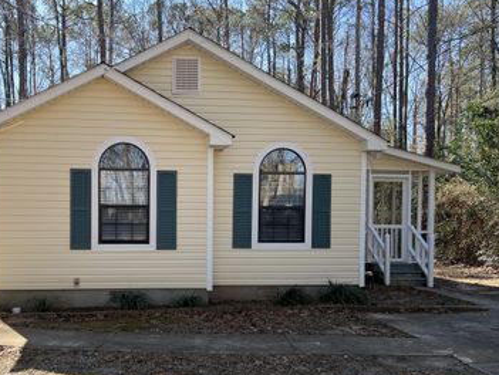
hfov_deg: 49.2
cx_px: 163
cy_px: 225
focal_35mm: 37
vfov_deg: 38.6
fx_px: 534
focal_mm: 5.7
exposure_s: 1/588
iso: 50
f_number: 1.5
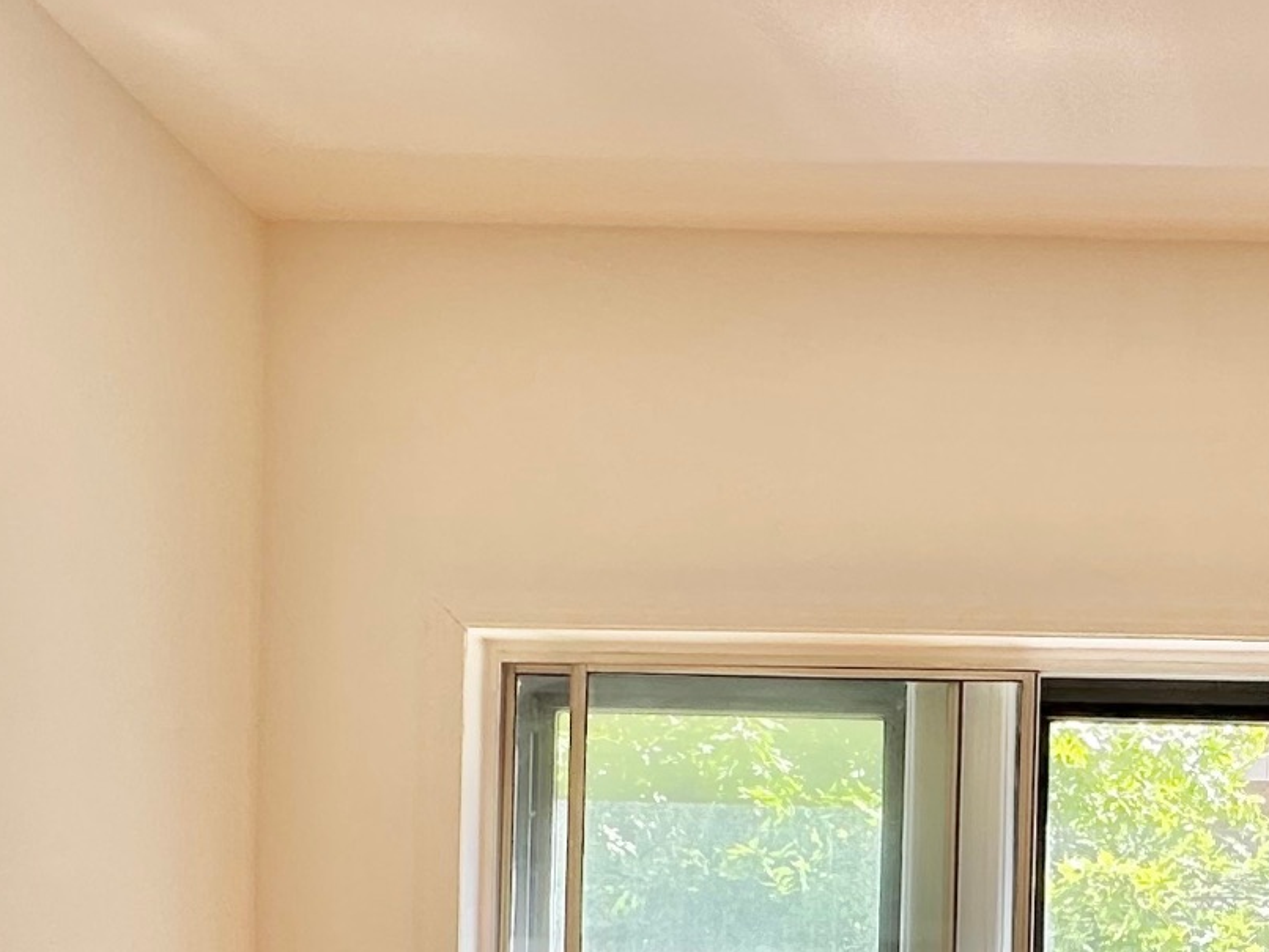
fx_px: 1834
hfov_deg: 34.7
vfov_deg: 25.6
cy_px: 1191
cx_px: 1267
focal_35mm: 50
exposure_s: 1/149
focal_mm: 2.22
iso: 40
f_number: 2.2
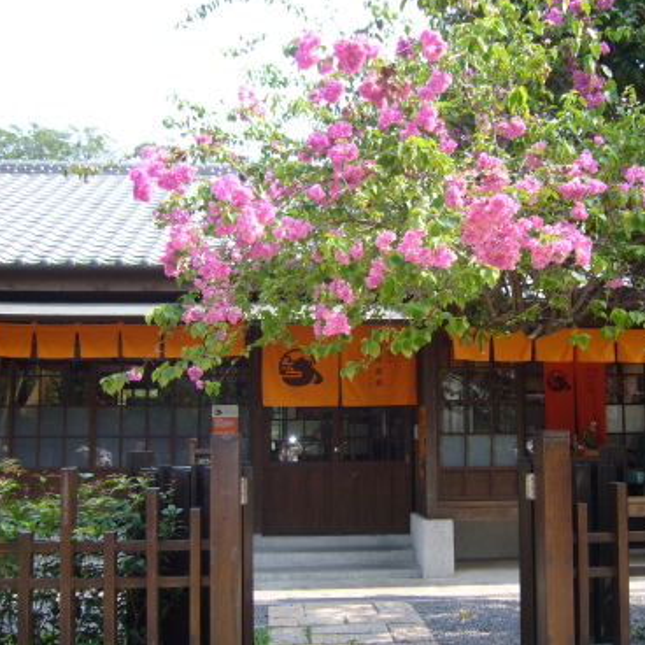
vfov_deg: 40.0
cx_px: 394
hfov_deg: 39.8
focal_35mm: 42
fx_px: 885
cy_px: 318
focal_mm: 5.8
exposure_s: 1/250
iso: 80
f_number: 2.8
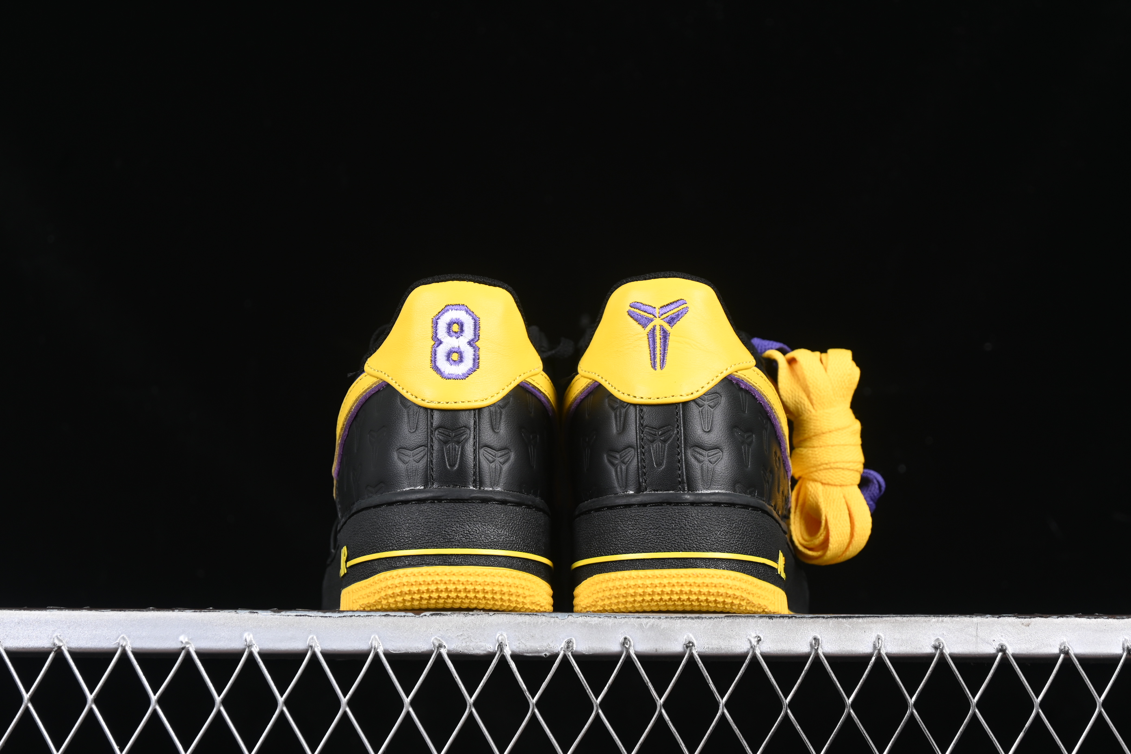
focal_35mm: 75
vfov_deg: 18.2
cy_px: 377
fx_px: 2356
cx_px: 566
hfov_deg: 27.0
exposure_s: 1/60
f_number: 6.3
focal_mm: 50
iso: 160
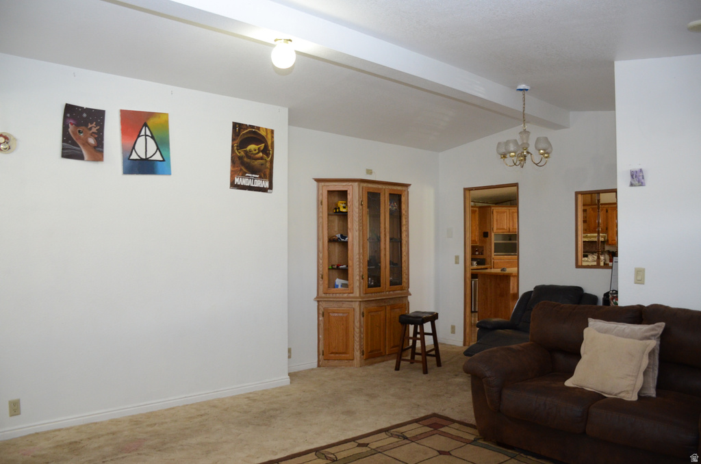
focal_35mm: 27
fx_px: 525
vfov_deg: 47.7
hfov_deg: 67.5
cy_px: 232
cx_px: 350
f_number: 4
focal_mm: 18
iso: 1250
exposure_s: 1/60
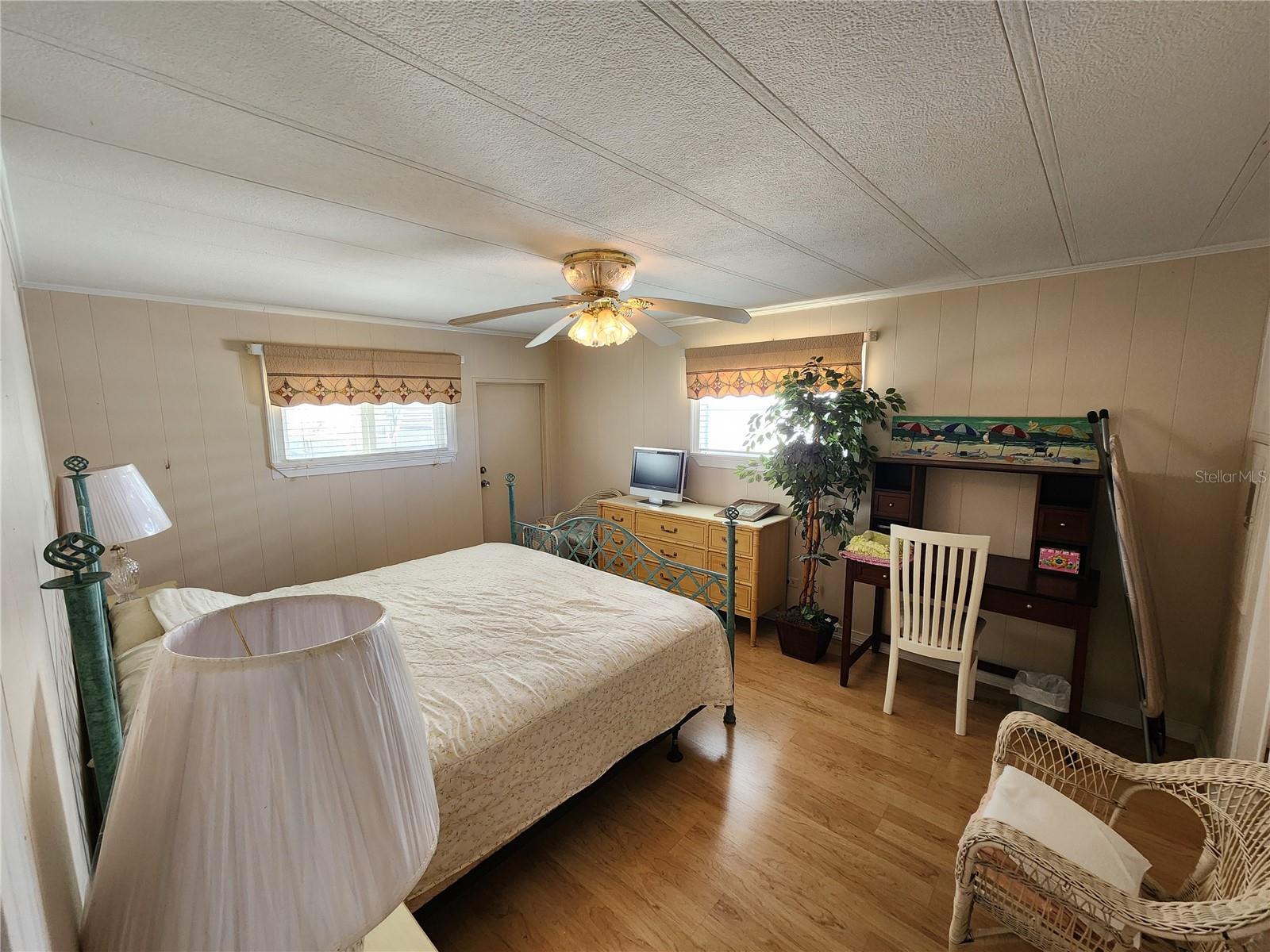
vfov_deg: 89.9
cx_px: 635
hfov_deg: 106.2
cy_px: 476
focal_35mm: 13
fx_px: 477
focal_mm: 2.2
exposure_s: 1/60
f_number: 2.2
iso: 250
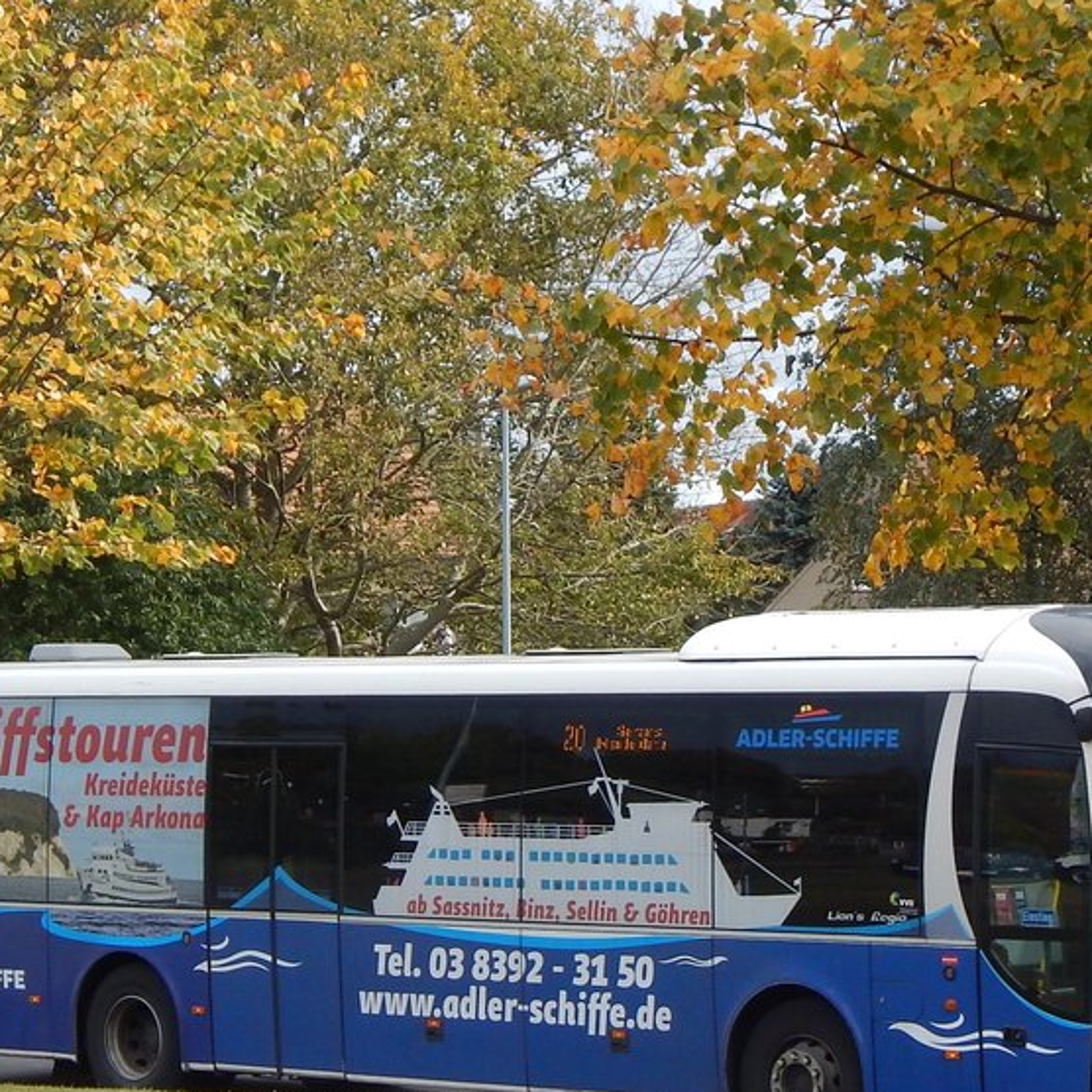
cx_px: 748
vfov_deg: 16.9
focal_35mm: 103
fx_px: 3676
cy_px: 560
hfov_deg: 16.8
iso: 125
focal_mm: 9.7
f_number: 3.8
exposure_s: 1/500
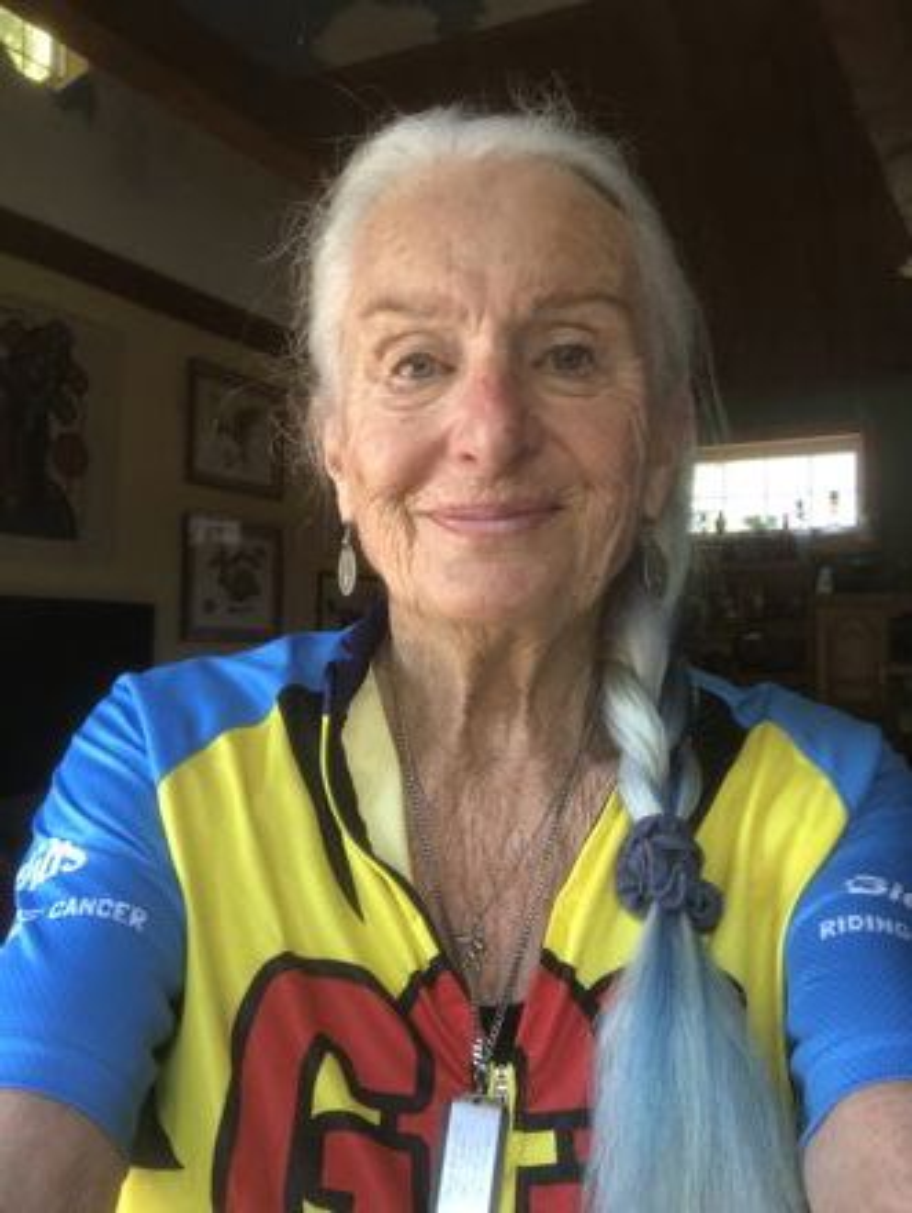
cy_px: 606
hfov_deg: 44.2
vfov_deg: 56.8
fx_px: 1122
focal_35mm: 32
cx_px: 456
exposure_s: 1/60
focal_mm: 2.87
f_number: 2.2
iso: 125
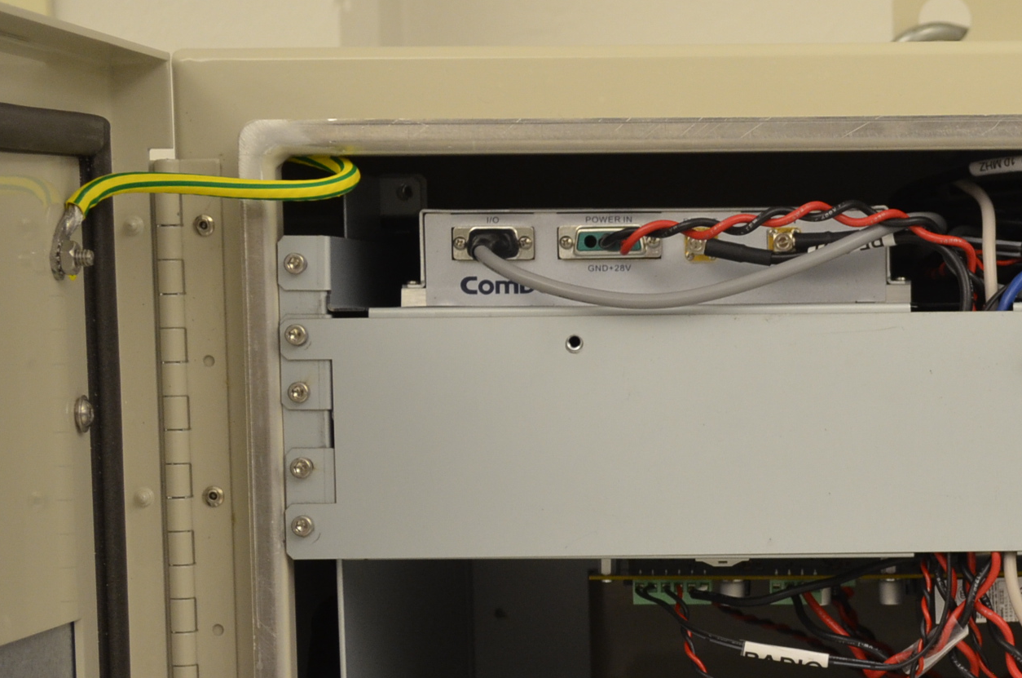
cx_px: 1002
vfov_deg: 12.1
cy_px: 608
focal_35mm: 112
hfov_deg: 17.9
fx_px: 3173
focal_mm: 38
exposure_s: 1/40
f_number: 5
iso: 800
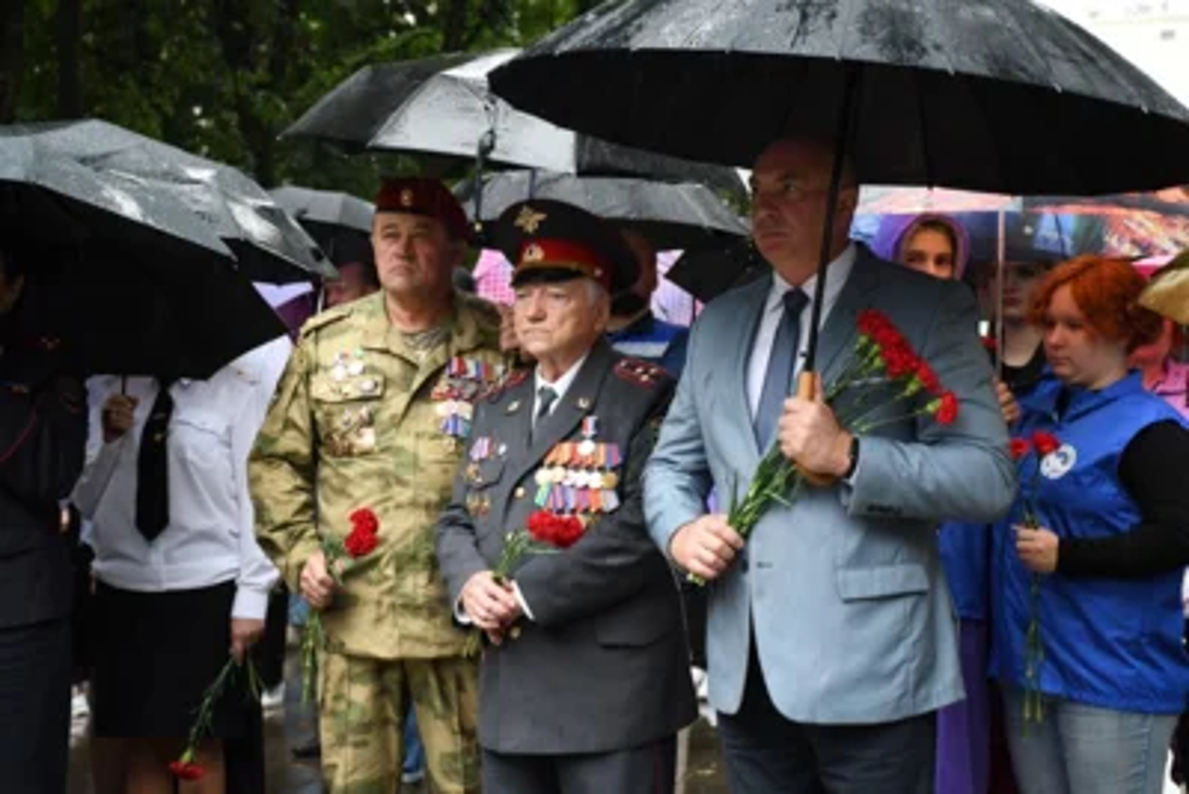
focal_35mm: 75
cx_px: 594
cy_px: 397
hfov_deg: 27.0
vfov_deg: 18.2
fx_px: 2478
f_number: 5
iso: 1250
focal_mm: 50
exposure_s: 1/125
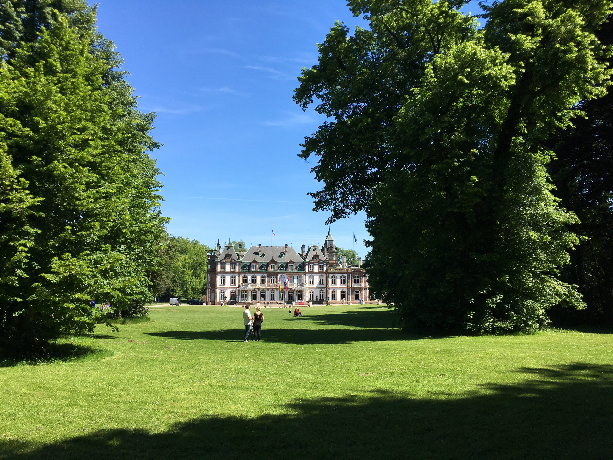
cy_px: 230
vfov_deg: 48.2
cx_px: 306
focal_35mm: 29
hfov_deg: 61.7
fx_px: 514
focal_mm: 4.15
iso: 25
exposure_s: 1/1923
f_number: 2.2
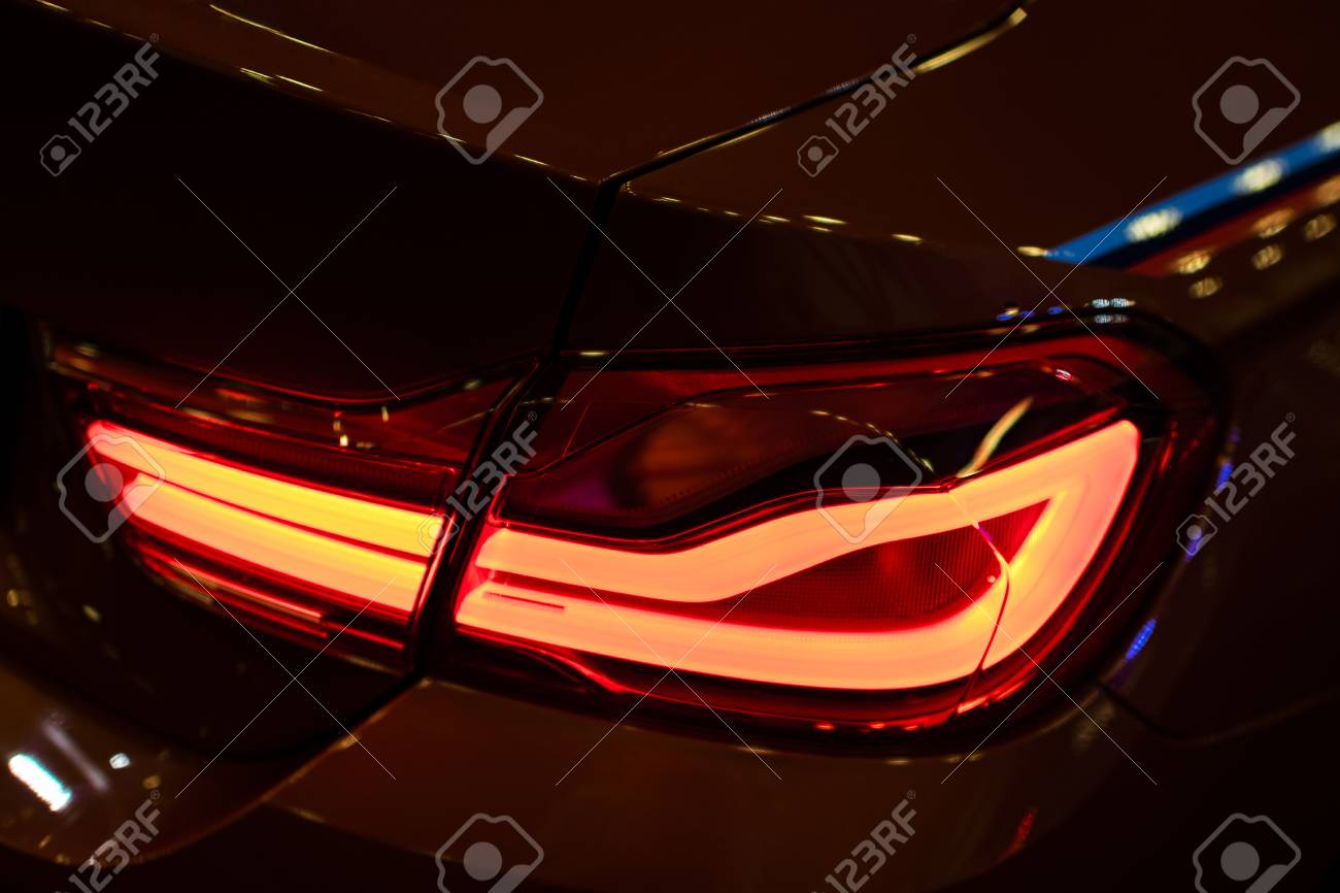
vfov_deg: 36.9
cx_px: 670
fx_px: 1340
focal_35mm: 36
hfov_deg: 53.1
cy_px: 446
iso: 100
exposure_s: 1/80
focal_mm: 24
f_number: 1.6
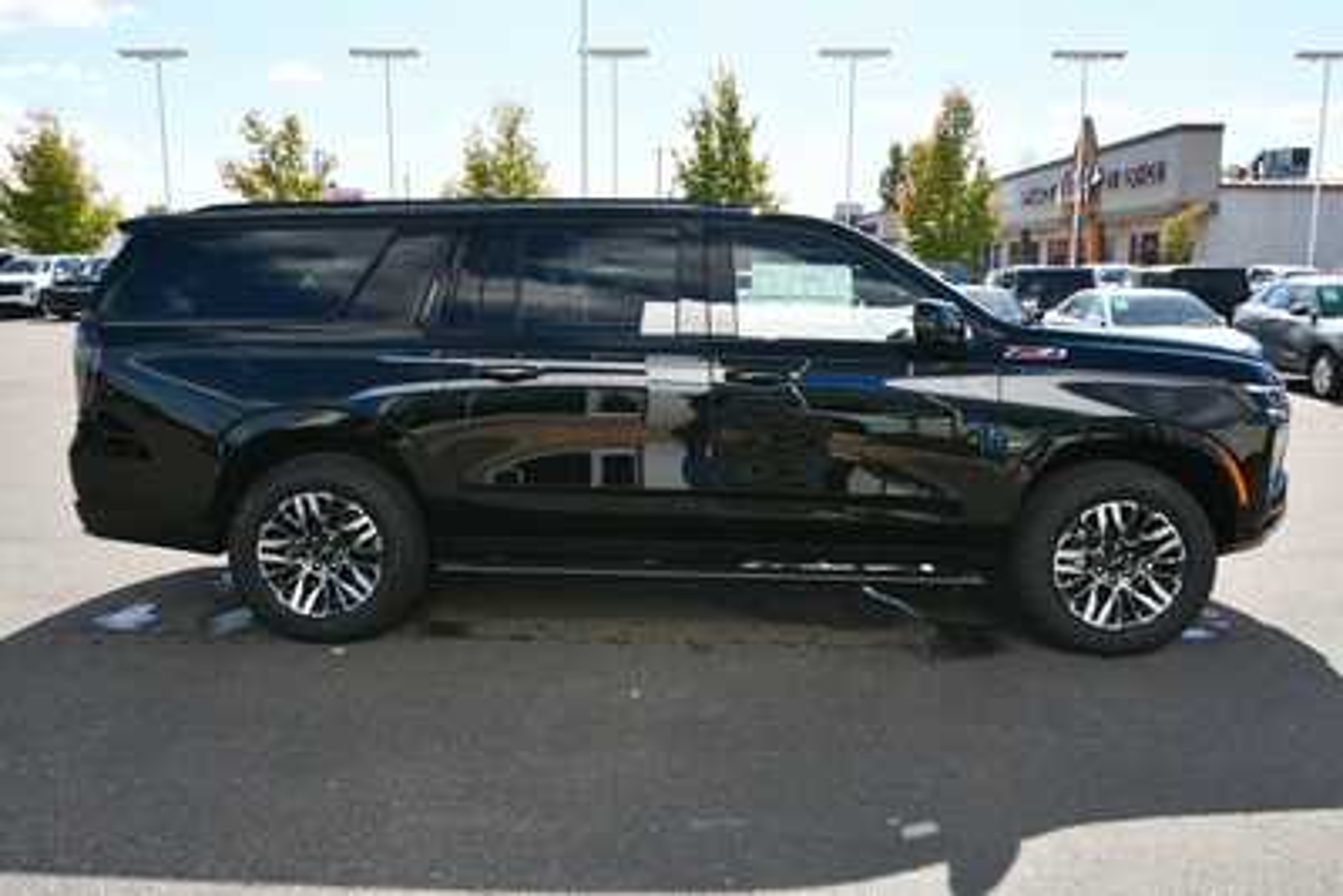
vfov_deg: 43.6
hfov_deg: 61.9
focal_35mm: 30
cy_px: 448
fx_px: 1120
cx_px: 672
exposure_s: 1/250
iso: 160
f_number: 8
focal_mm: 20
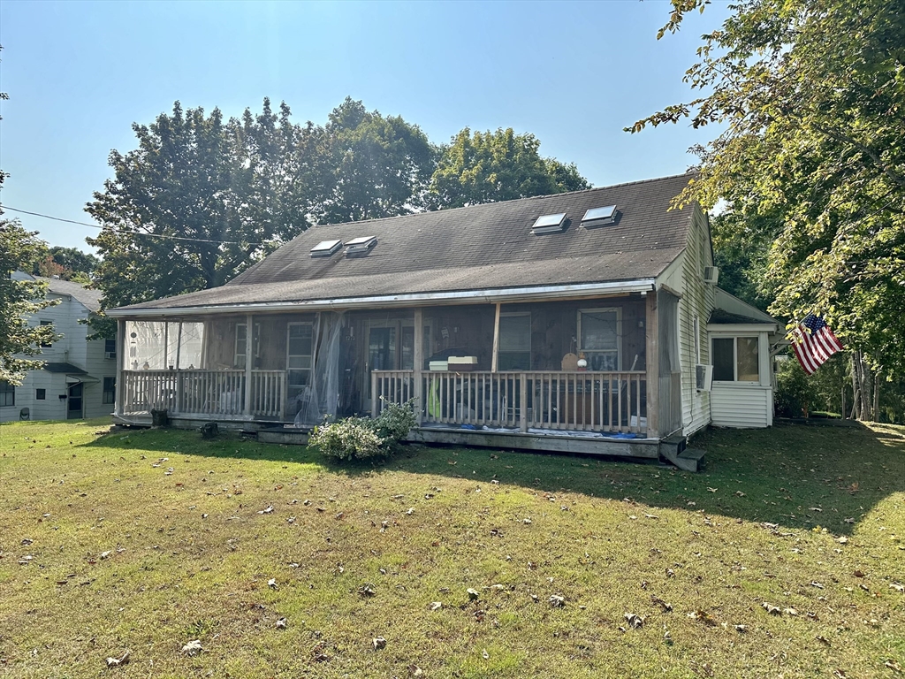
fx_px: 627
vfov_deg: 56.8
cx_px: 452
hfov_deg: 71.6
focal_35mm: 24
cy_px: 340
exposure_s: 1/2882
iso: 80
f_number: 1.78
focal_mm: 6.86
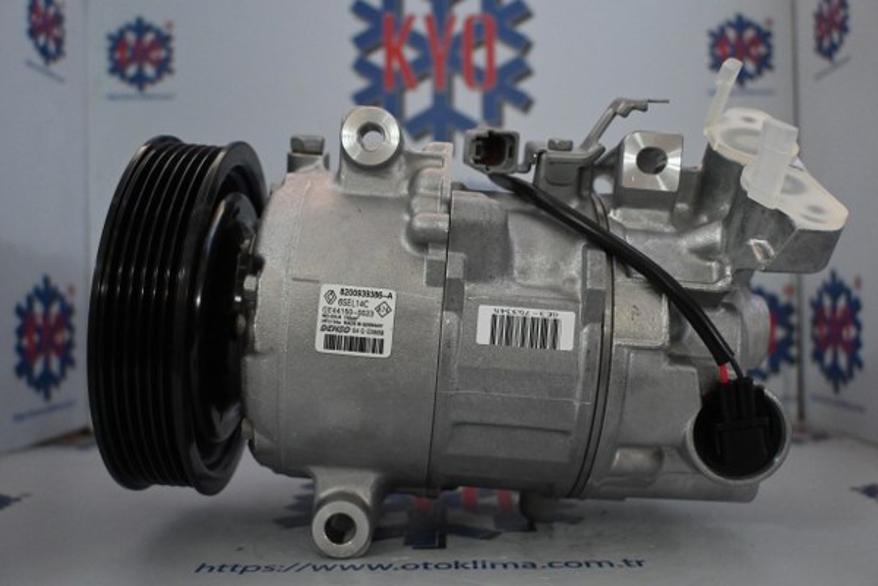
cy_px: 293
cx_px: 439
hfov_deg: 58.3
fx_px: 786
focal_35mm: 32
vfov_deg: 40.8
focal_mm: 21.5
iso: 3200
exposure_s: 1/60
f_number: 4
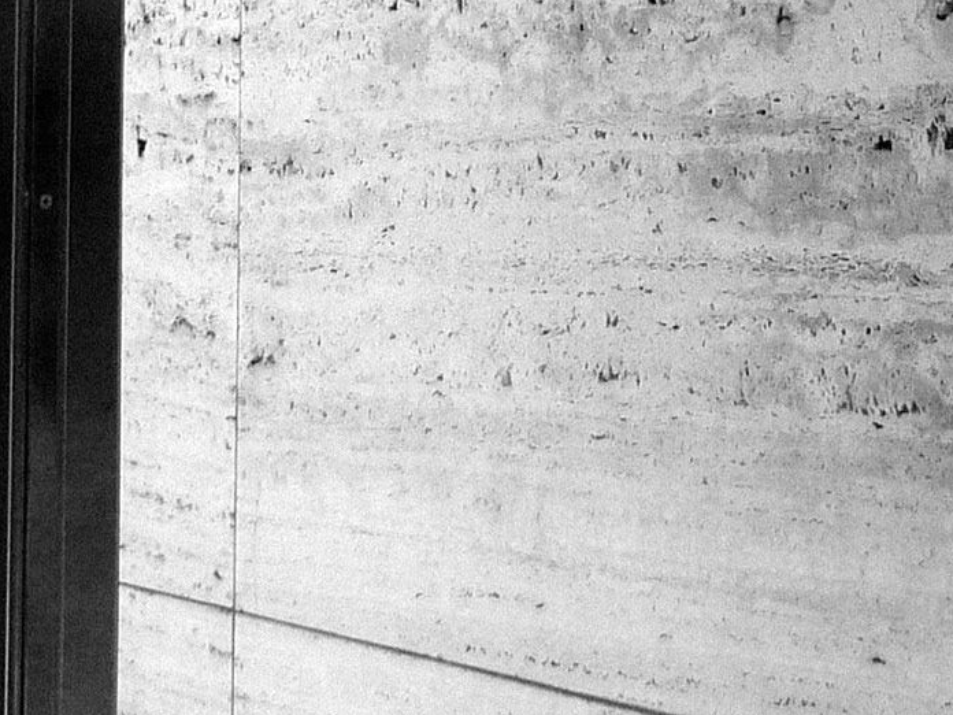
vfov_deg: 7.3
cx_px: 917
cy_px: -637
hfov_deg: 10.0
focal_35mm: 197
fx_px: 5424
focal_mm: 8.1
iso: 100
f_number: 3.6
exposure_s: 1/250
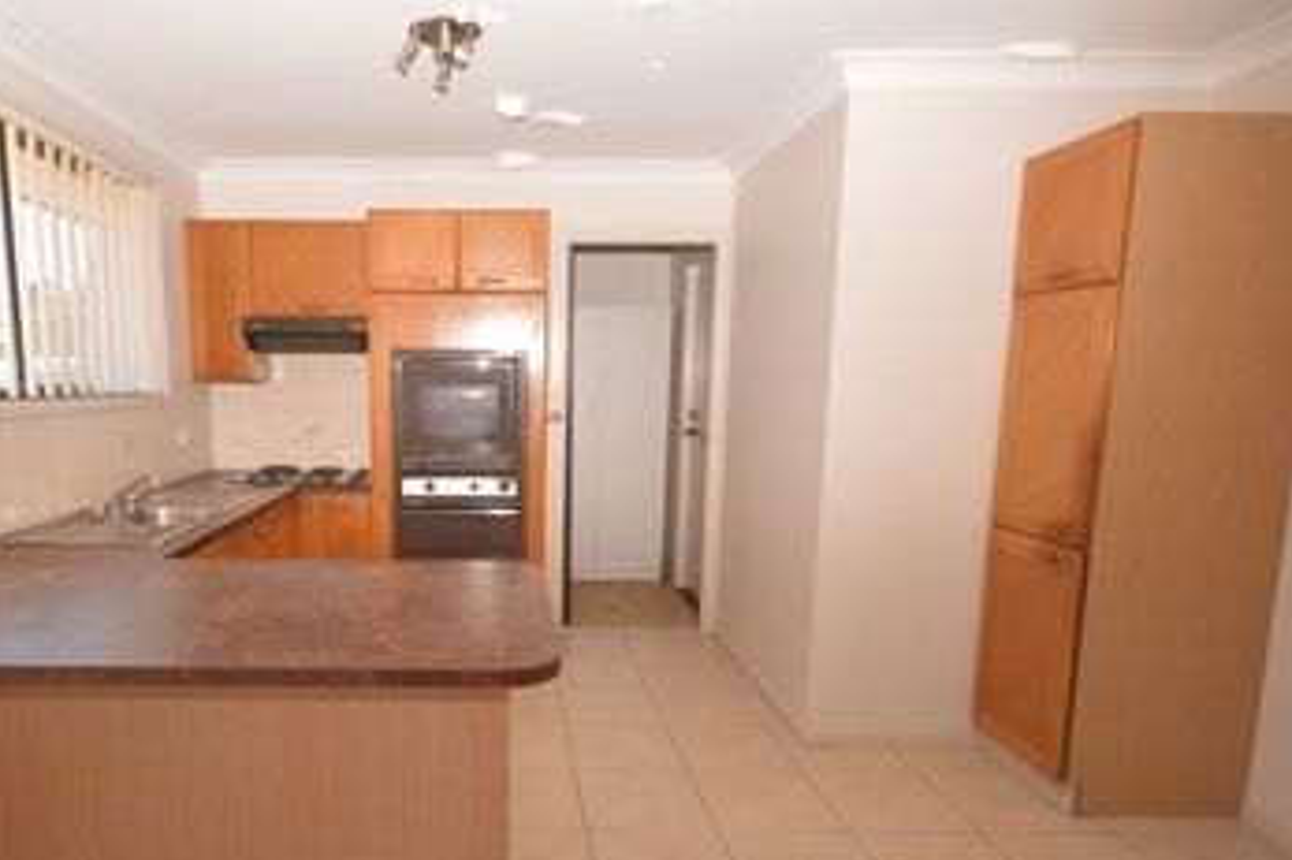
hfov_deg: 74.3
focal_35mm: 23
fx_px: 837
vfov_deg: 54.0
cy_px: 516
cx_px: 503
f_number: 4.2
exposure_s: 1/60
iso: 100
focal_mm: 11.5
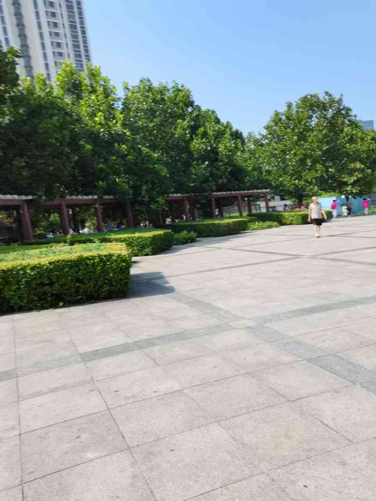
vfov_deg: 67.3
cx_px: 188
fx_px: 376
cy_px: 250
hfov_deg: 53.1
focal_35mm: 26
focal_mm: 5.58
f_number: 1.8
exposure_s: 1/909
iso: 50
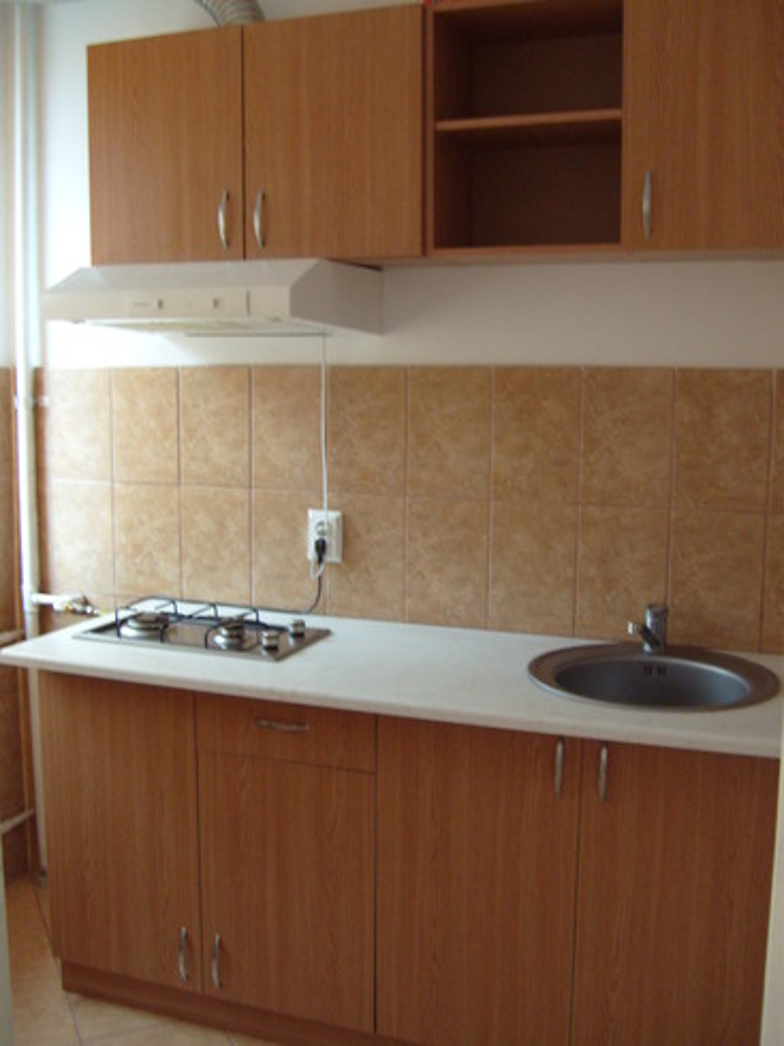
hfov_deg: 40.7
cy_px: 523
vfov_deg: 52.6
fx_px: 1058
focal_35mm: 35
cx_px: 392
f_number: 2.8
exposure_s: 1/15
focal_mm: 5.8
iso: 200
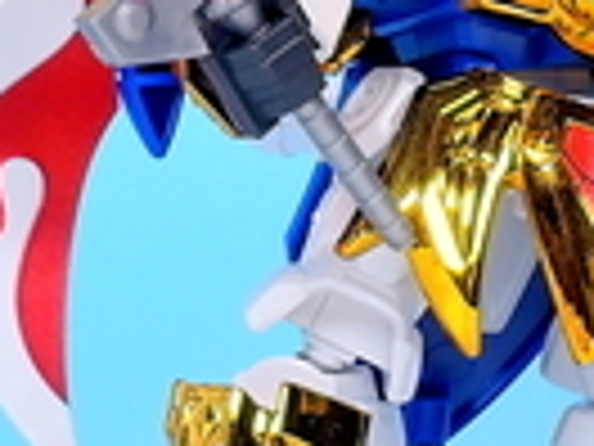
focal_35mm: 342
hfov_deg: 5.8
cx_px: 346
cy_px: -284
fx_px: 5869
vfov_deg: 4.3
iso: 80
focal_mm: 16
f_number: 7.3
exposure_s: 1
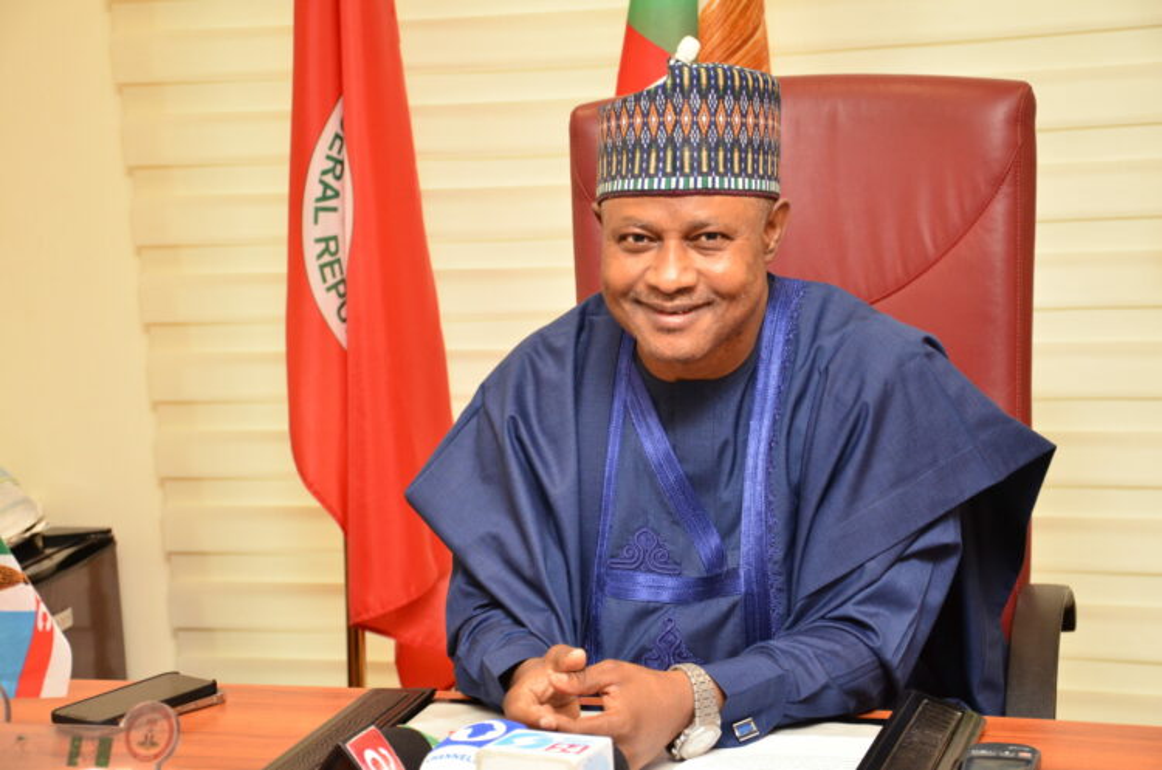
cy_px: 385
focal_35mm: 75
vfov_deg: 18.1
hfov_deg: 27.0
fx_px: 2416
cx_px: 581
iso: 1000
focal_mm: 50
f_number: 5
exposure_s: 1/160
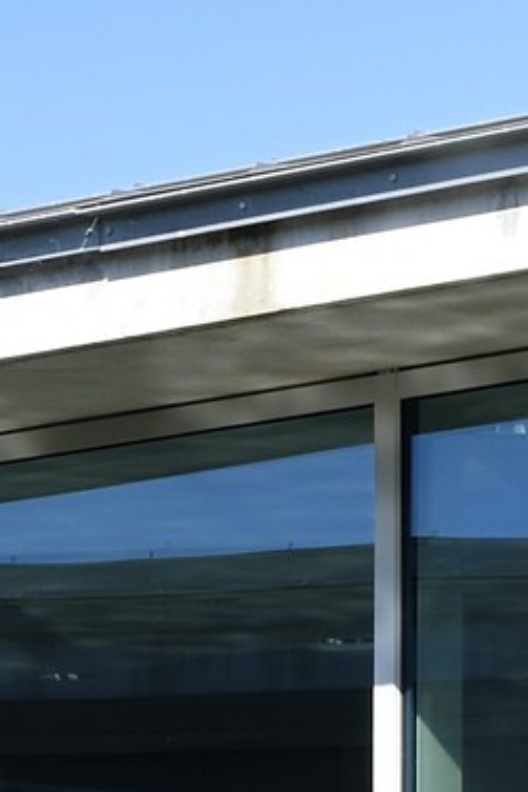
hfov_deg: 3.0
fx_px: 9820
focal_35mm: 446
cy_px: 1438
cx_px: -1134
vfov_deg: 4.6
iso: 200
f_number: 10
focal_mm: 70
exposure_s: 1/250
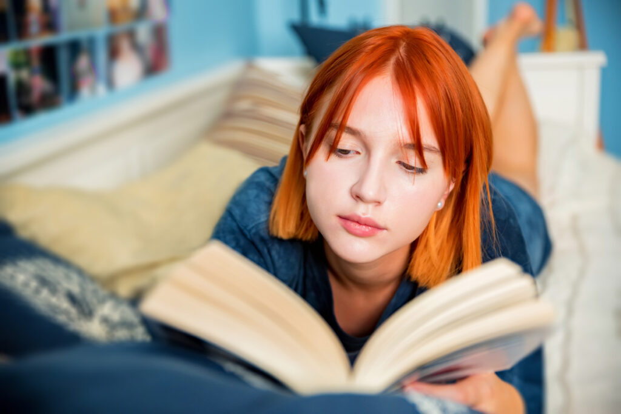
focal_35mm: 58
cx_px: 310
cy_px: 207
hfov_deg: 34.5
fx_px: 1001
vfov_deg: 23.4
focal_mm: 58
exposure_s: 1/200
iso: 400
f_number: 2.8
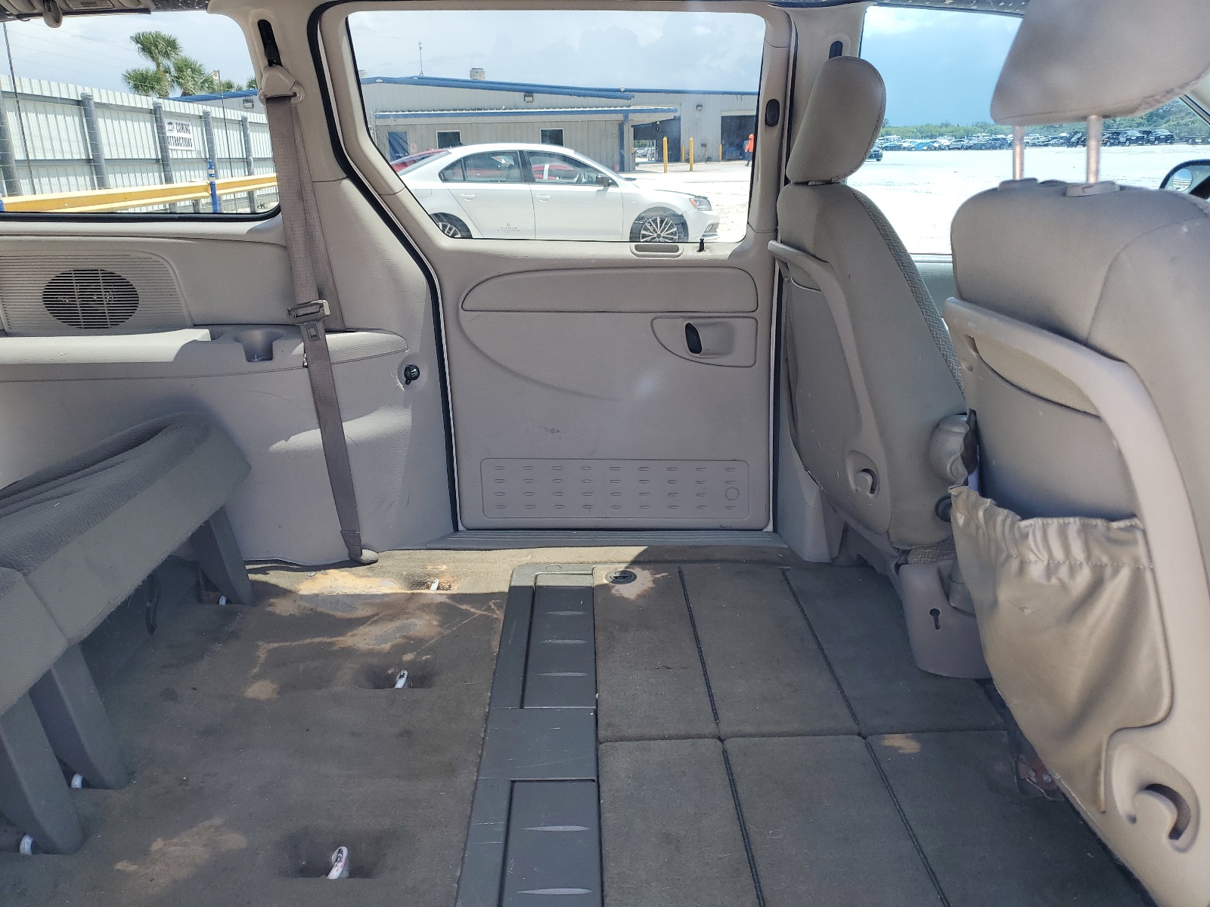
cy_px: 454
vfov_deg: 53.1
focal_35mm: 26
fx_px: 909
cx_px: 605
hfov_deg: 67.3
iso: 50
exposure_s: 1/400
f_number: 1.5
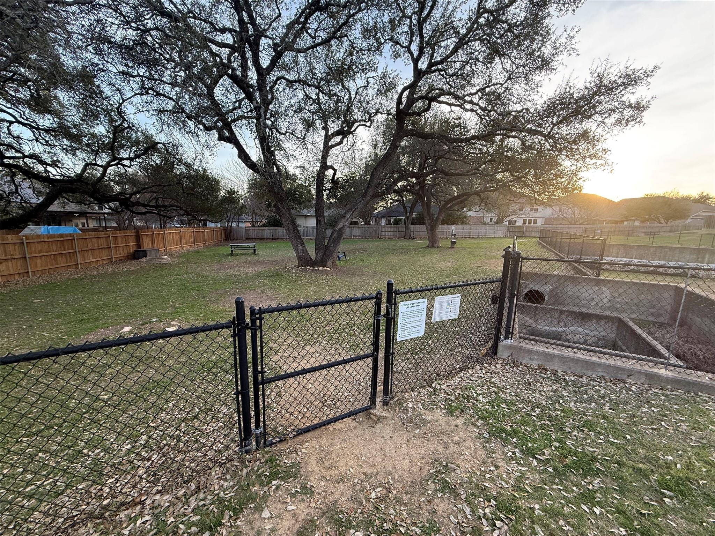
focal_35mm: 14
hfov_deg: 102.1
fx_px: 289
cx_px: 358
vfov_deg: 85.7
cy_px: 268
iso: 80
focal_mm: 2.22
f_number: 2.2
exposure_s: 1/99
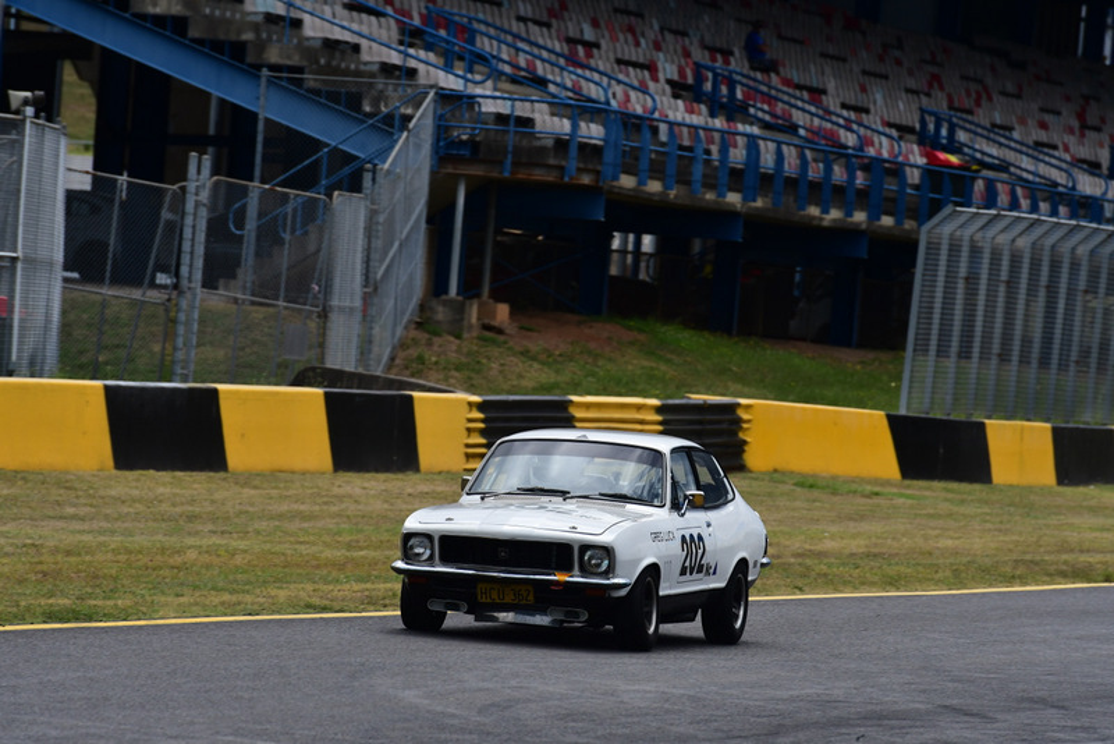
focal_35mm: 300
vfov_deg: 4.6
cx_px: 557
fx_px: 9286
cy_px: 372
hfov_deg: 6.9
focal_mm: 200
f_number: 8
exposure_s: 1/800
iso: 400
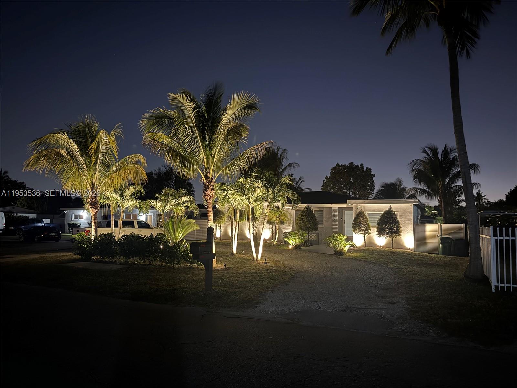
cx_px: 258
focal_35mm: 24
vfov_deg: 56.8
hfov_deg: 71.6
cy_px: 194
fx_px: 358
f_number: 1.78
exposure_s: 1/9
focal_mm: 6.76
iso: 1000
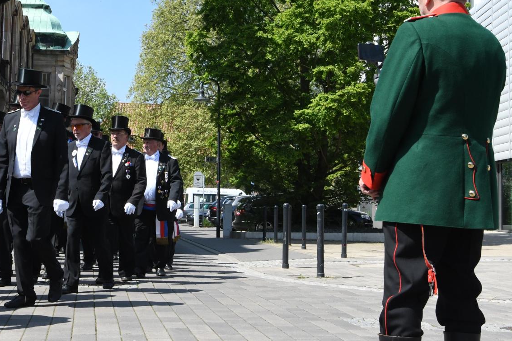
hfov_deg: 32.4
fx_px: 867
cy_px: 132
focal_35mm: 61
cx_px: 146
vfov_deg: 22.2
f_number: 14
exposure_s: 1/800
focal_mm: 24
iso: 1250
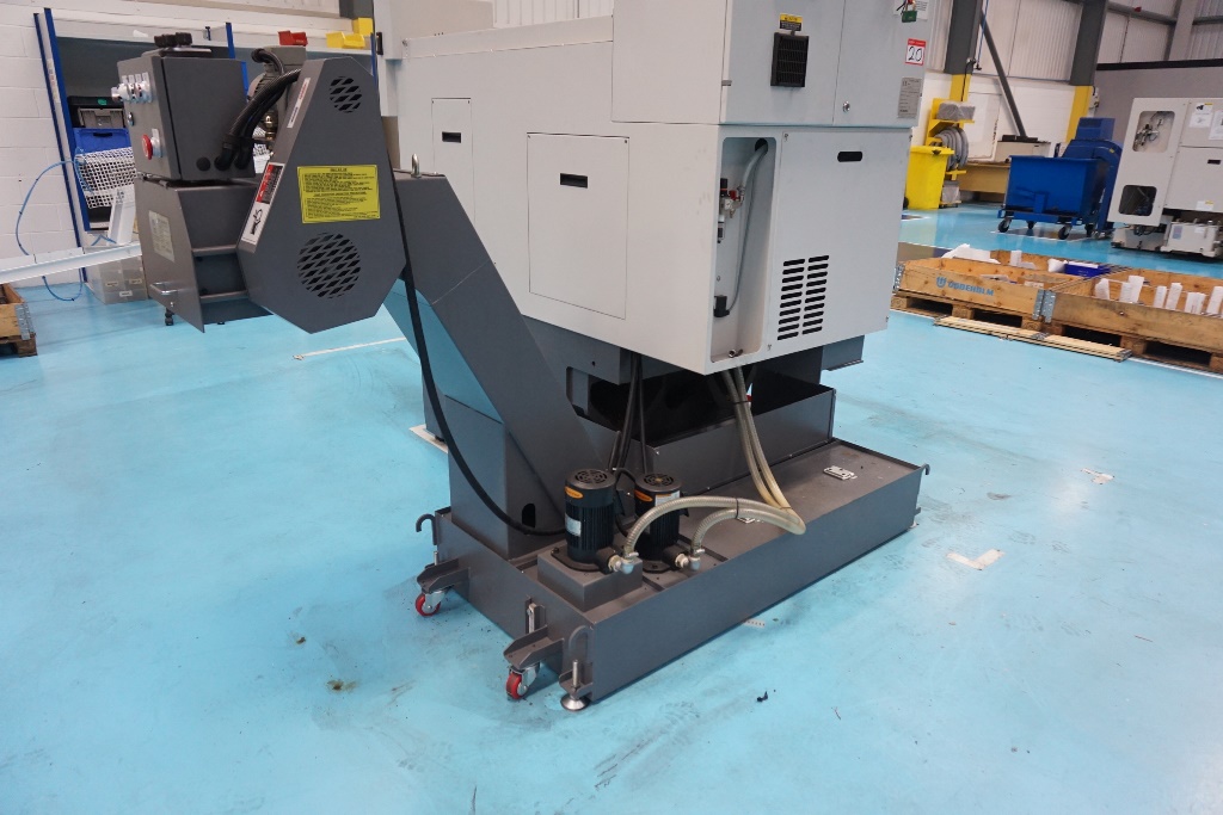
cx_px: 612
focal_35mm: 24
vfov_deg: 53.1
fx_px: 815
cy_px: 408
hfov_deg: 73.7
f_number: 4
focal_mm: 16
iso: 1000
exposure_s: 1/160
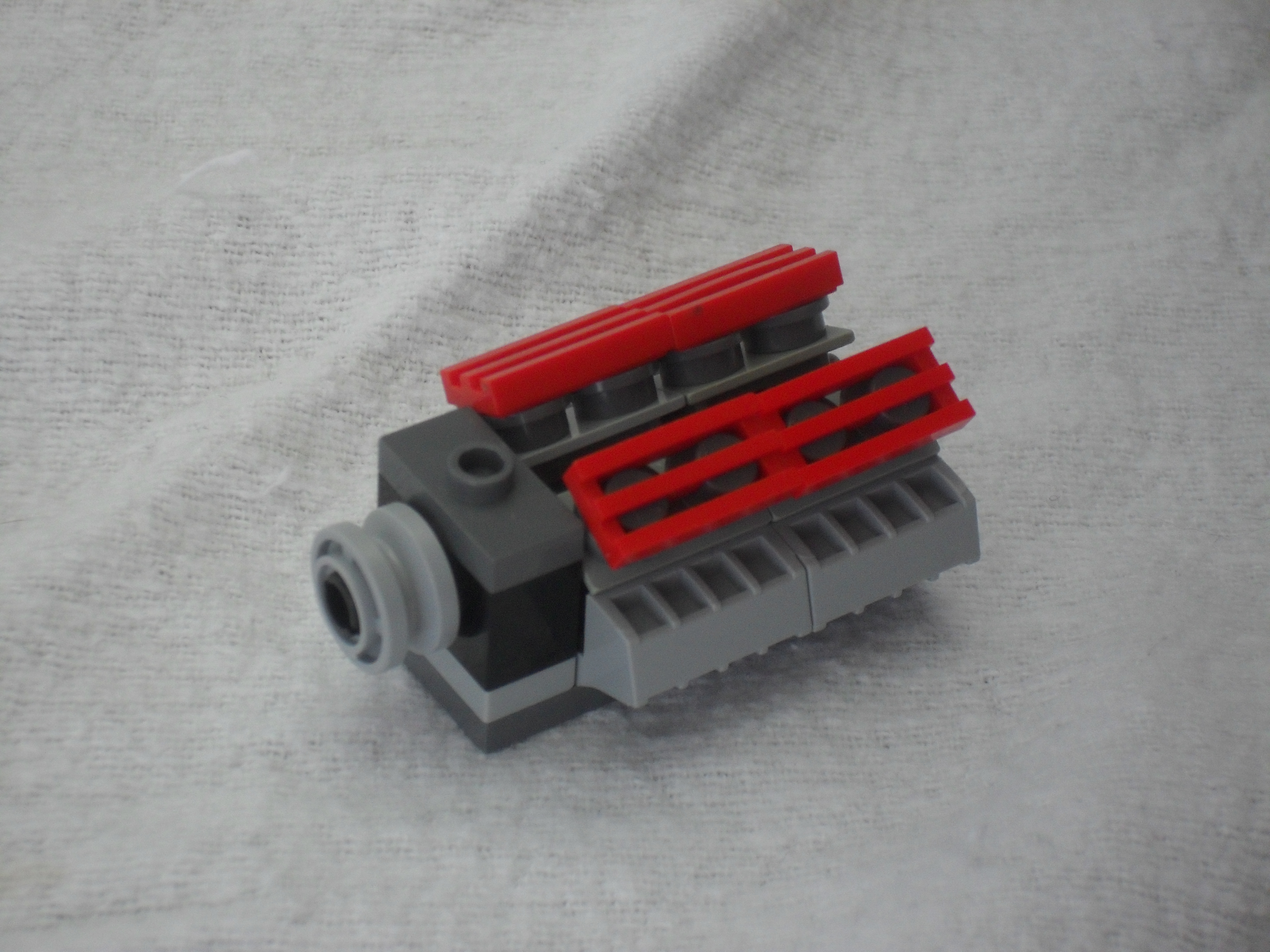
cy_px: 476
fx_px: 3852
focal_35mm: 105
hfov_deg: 18.7
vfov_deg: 14.1
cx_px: 635
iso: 200
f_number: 5.8
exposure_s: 1
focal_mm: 18.9
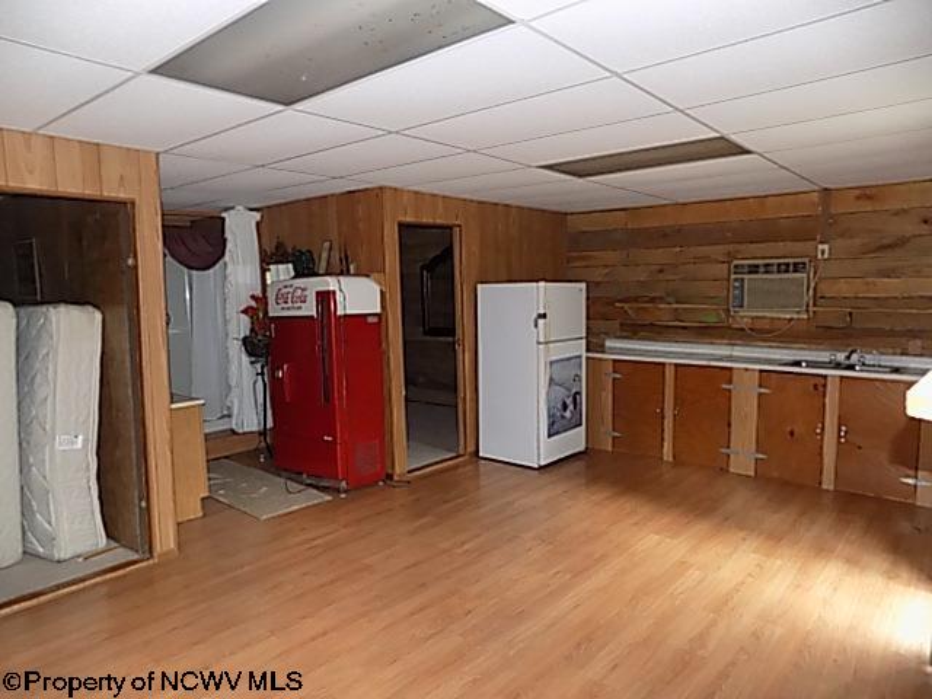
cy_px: 350
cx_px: 466
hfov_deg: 73.9
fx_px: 619
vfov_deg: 58.9
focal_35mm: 23
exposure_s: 1/30
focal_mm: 4
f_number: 3.1
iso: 360
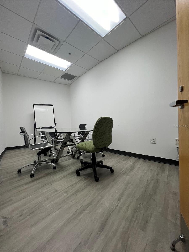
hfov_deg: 89.9
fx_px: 95
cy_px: 126
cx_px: 94
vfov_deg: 106.2
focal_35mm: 13
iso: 200
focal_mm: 1.57
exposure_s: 1/120
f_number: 1.8
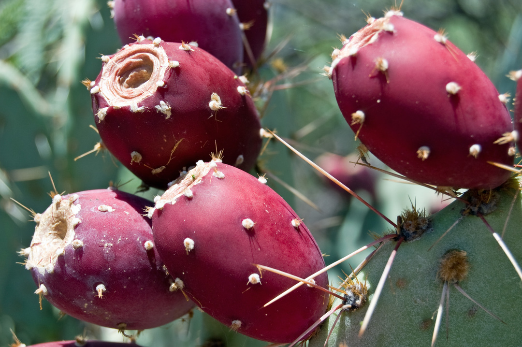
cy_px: 174
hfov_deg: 24.6
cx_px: 261
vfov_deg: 16.5
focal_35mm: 82
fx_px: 1195
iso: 200
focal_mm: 55
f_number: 8
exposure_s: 1/250
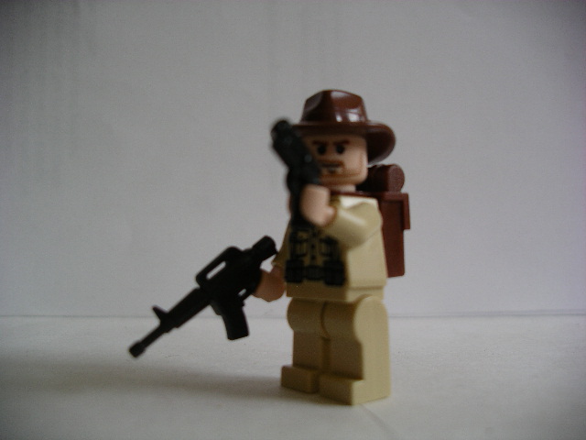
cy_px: 220
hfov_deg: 50.1
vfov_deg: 38.7
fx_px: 626
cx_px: 293
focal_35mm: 37
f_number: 2.8
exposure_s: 1/91
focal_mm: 7.8
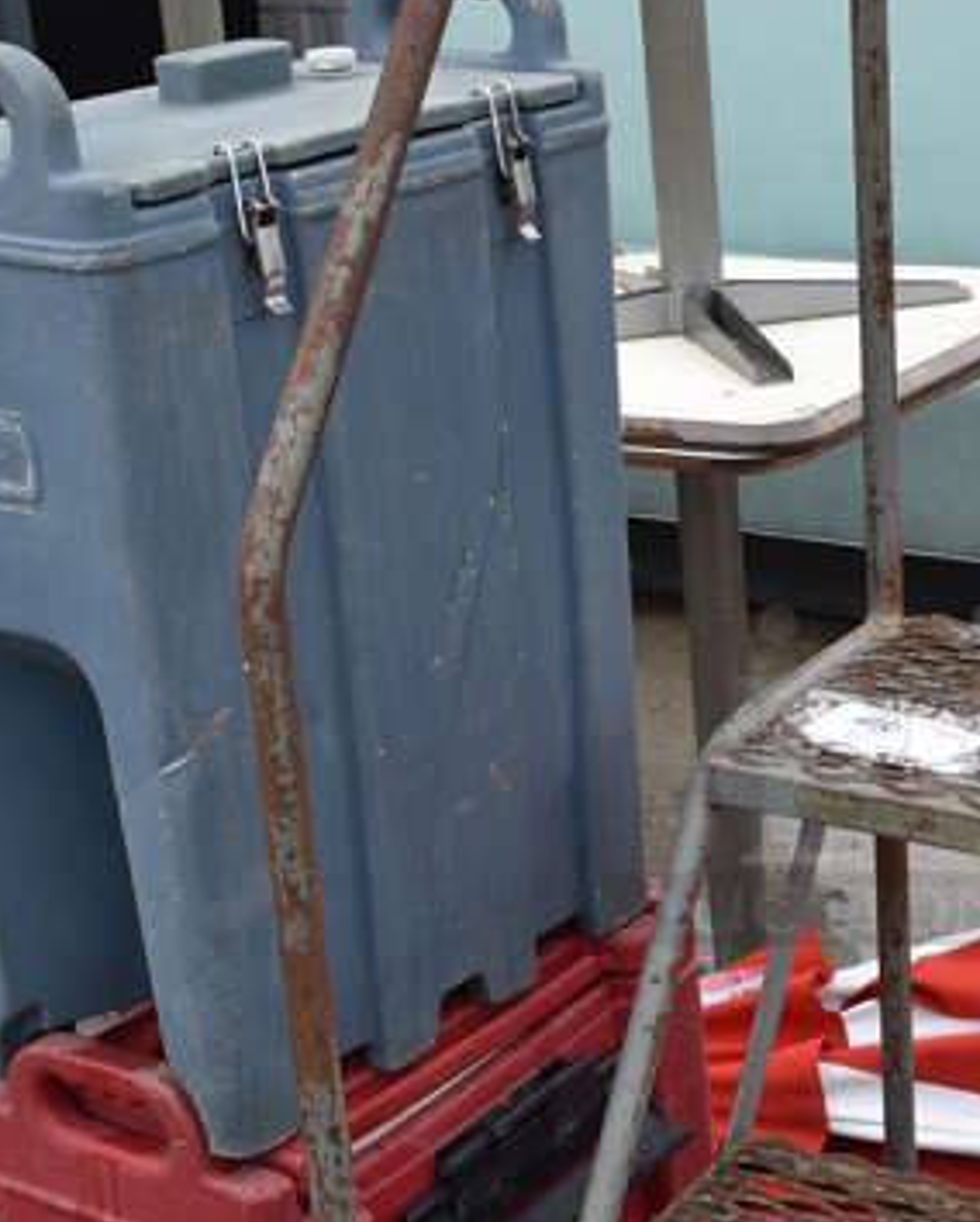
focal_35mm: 76
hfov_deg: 19.5
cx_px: 990
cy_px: 765
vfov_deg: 24.9
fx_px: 2758
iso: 200
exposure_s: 1/320
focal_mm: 21
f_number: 7.1
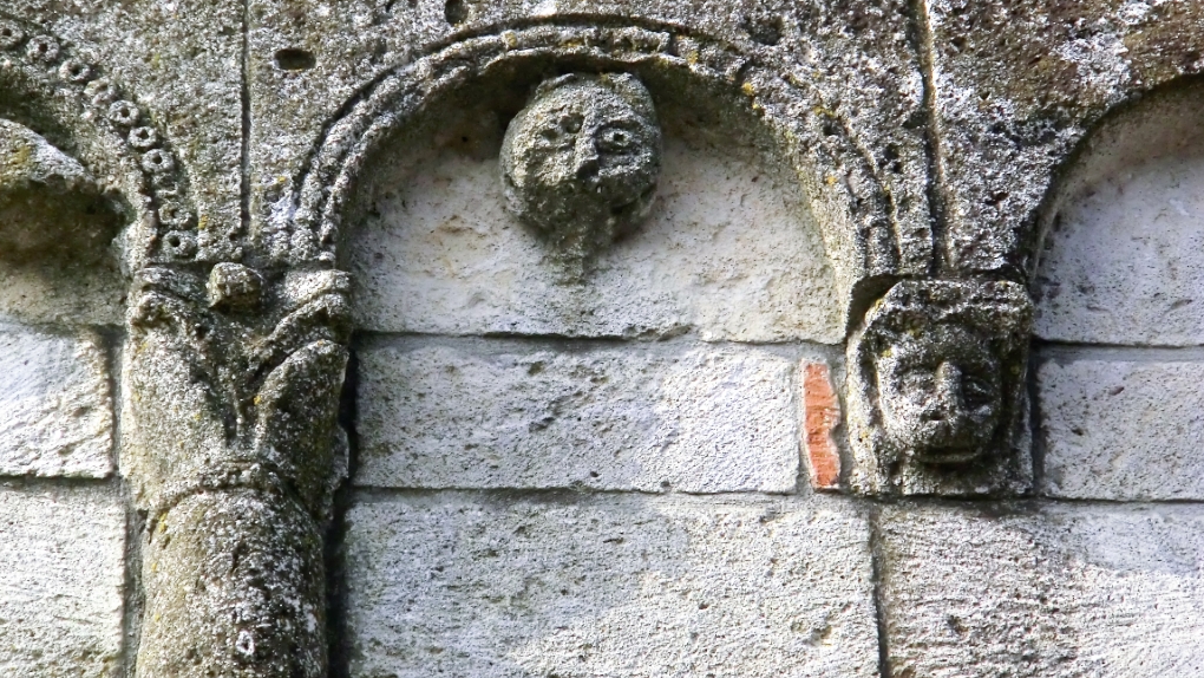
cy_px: 259
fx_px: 10473
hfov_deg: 6.6
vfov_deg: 3.7
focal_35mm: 328
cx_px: 603
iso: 400
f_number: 15.4
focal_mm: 53
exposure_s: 1/125
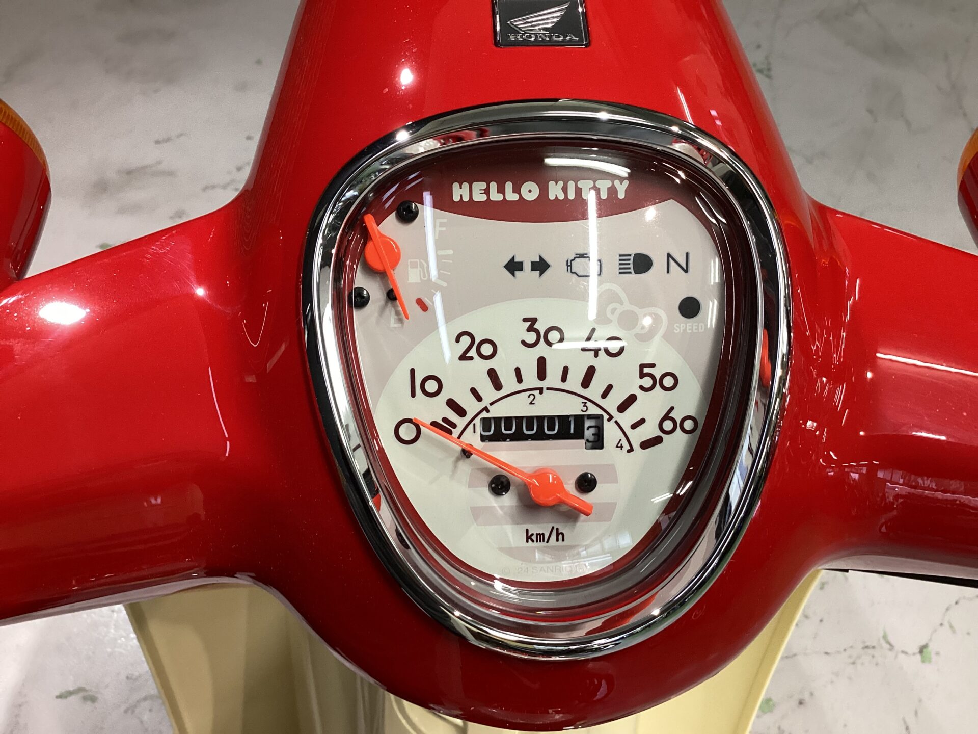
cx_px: 489
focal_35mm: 31
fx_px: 876
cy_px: 367
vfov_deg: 45.4
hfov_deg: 58.4
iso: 200
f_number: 2.4
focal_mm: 3.3
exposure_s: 1/60
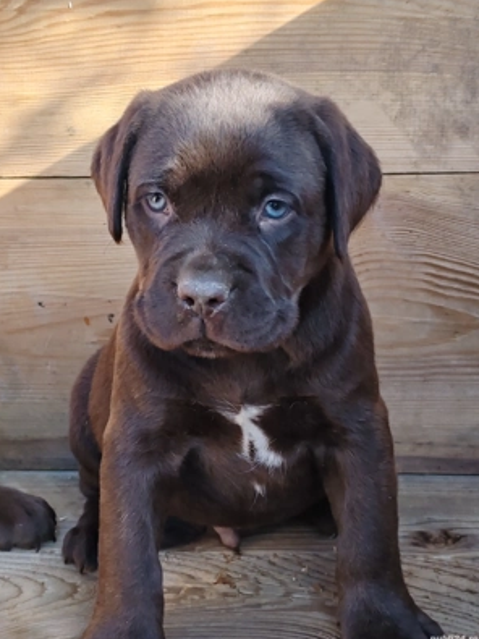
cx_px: 238
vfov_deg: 23.8
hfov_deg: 18.0
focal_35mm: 82
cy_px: 322
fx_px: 1514
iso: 50
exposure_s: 1/120
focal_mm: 6.12
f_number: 1.9
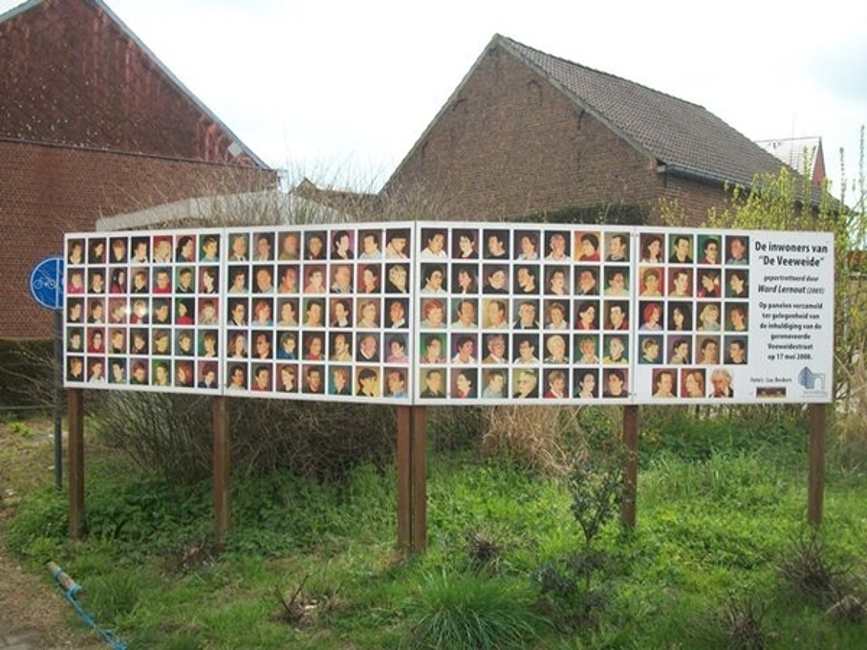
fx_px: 801
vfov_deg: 44.2
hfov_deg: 56.8
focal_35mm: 32
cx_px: 434
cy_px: 325
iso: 80
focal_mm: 5.7
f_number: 8.8
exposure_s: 1/80
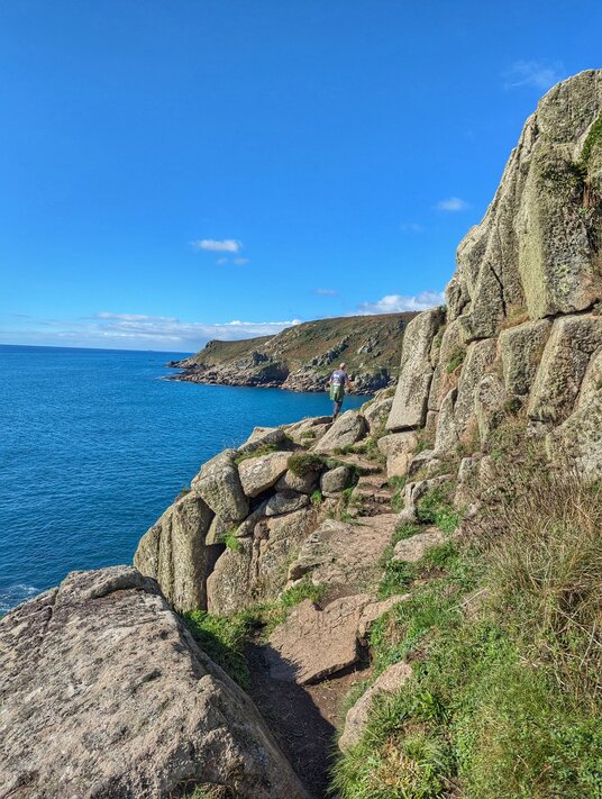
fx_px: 555
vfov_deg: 71.5
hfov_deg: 57.0
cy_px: 400
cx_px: 301
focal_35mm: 24
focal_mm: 6.81
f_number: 1.85
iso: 47
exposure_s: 1/1770
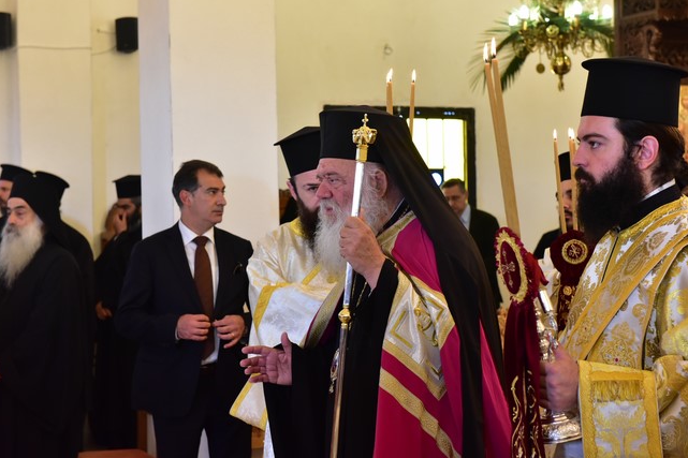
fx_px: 1356
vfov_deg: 19.2
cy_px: 228
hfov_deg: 28.5
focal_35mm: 71
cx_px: 342
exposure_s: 1/160
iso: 4000
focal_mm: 70
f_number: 6.3
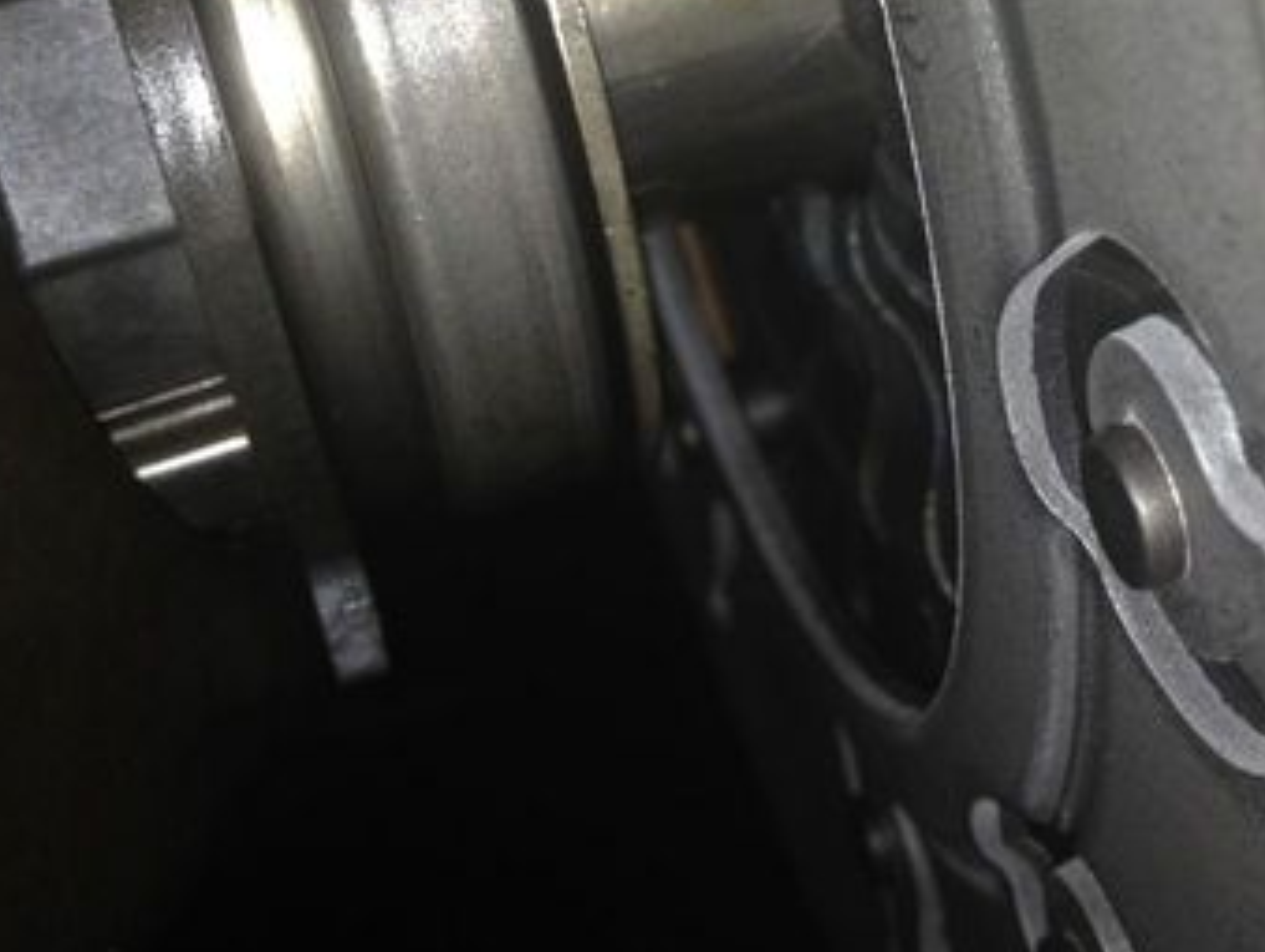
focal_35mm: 66
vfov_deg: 21.7
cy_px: 71
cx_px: 914
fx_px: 2414
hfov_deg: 29.0
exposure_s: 1/90
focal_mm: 4.28
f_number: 2.4
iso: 64
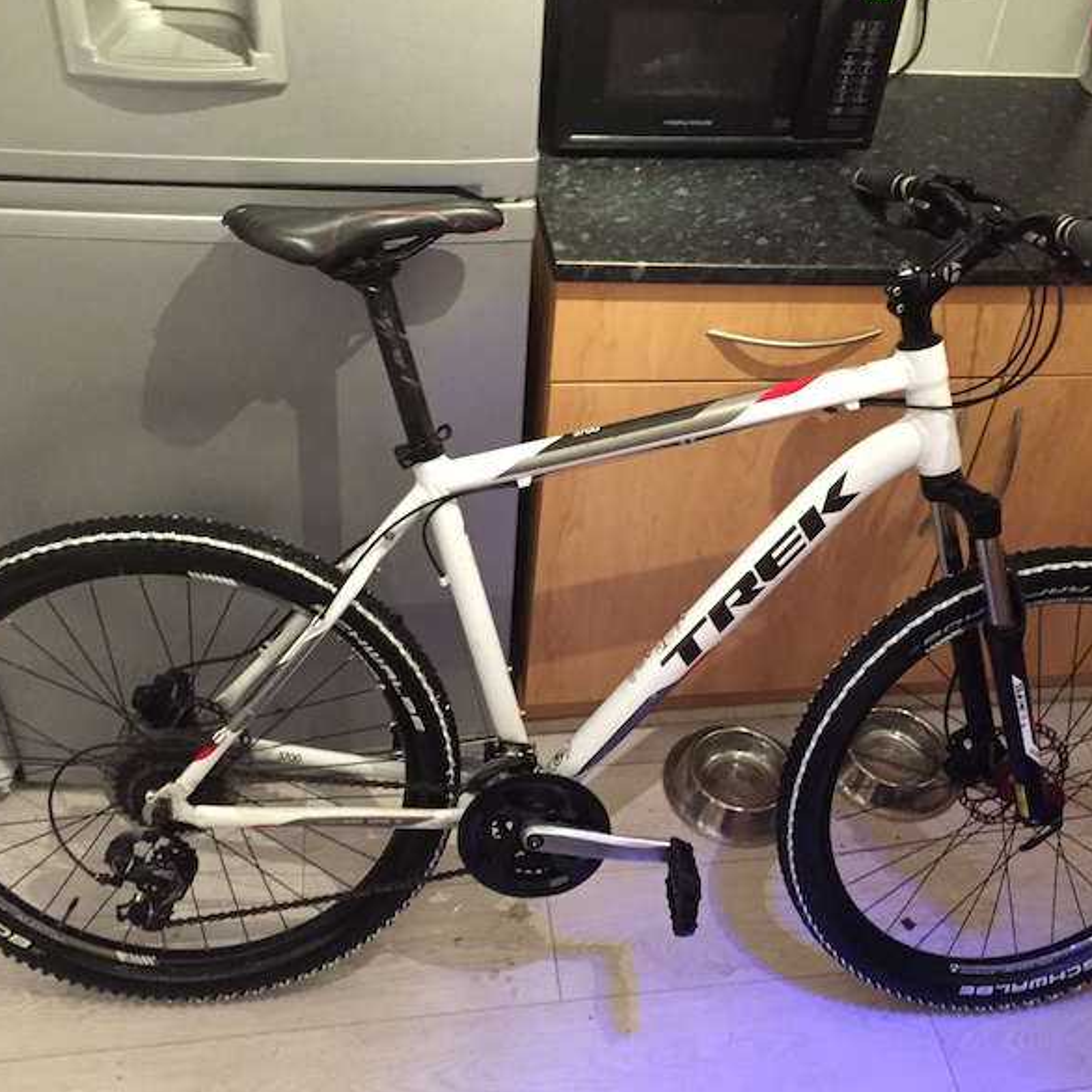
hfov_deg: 47.0
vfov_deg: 47.2
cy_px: 548
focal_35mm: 35
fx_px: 1249
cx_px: 634
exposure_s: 1/17
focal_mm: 4.15
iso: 320
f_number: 2.2
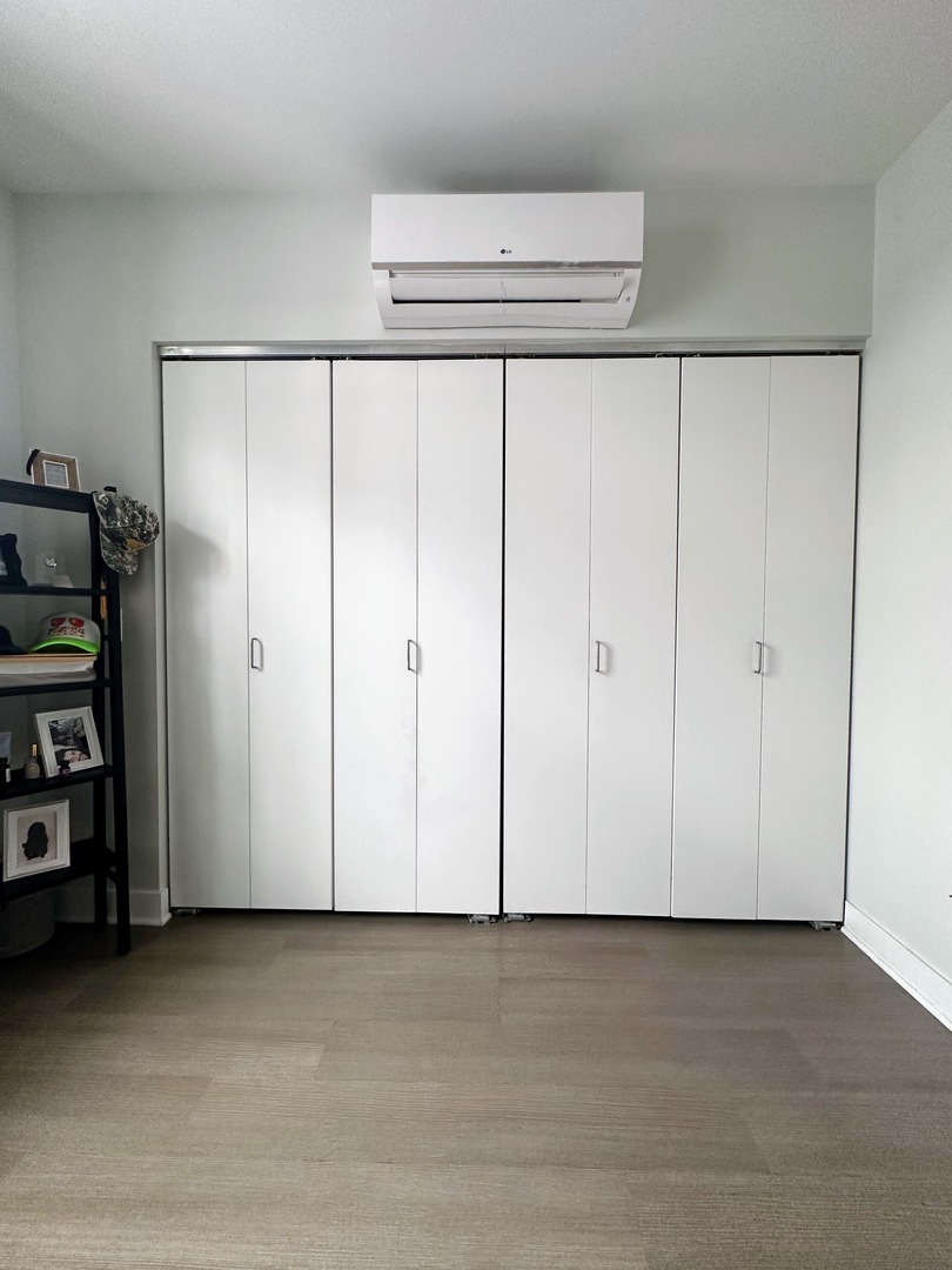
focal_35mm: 14
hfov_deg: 85.7
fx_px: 513
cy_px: 635
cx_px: 476
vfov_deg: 102.1
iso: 160
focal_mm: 2.22
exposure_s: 1/99
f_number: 2.2
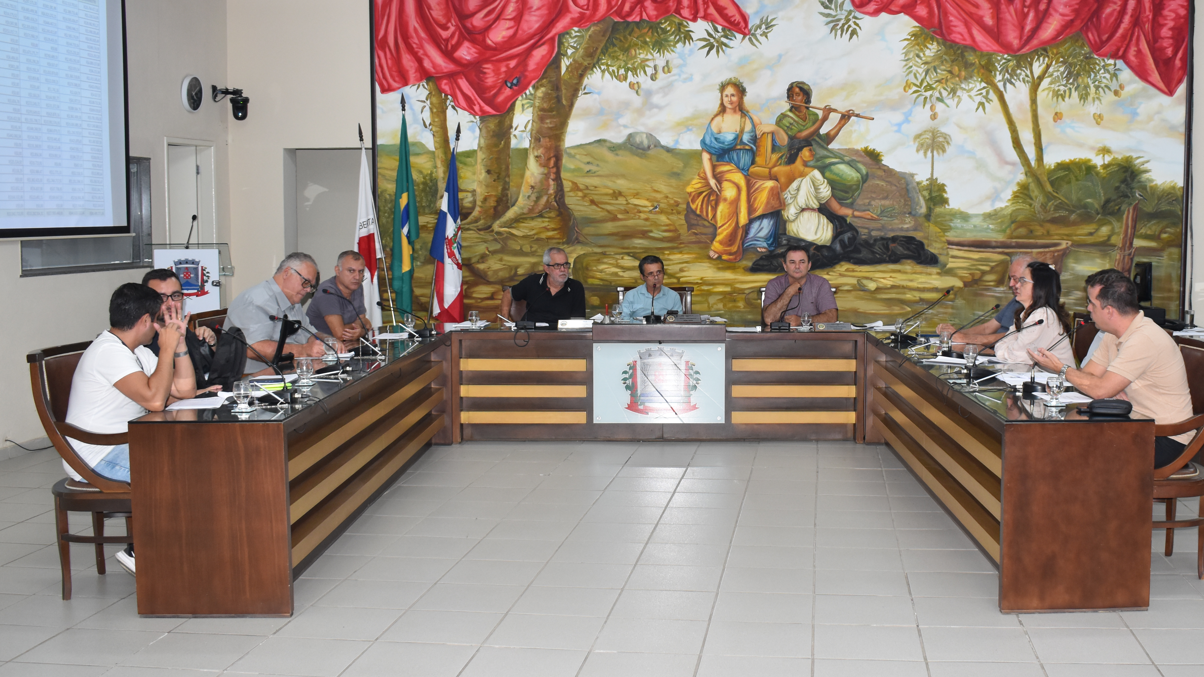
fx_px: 1341
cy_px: 341
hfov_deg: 48.1
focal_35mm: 42
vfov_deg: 28.3
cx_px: 723
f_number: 5
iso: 800
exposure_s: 1/100
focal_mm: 22
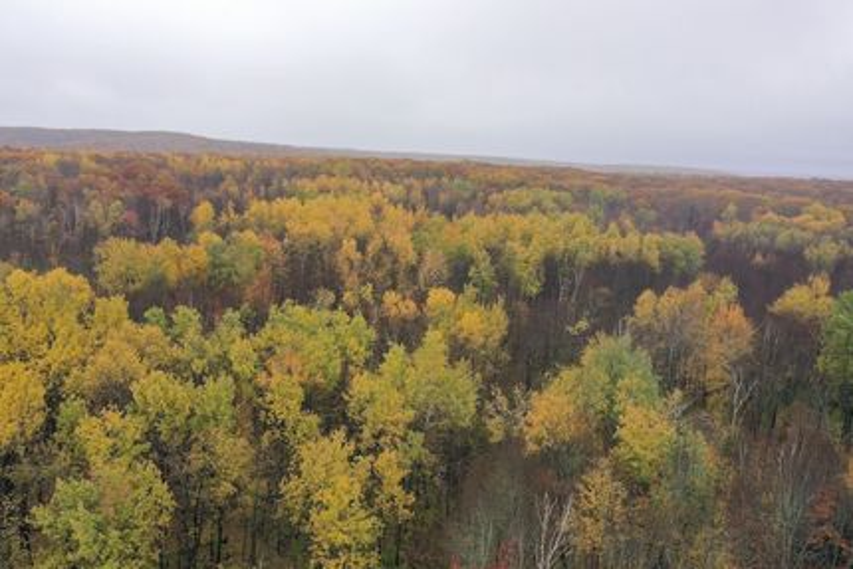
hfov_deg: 65.5
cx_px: 426
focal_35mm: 28
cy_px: 284
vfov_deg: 46.4
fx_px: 664
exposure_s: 1/120
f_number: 4.5
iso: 100
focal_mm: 10.26
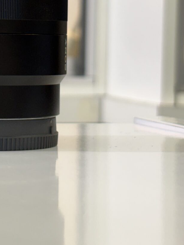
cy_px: 7
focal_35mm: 163
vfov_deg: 12.0
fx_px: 1155
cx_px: -8
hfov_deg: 9.0
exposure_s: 1/50
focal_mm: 5.96
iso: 25
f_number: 1.6
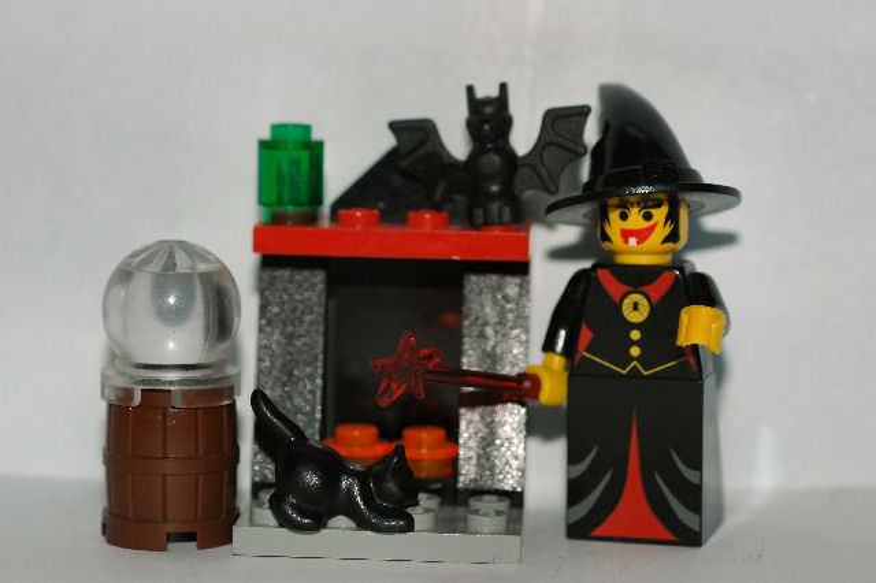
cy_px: 292
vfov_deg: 15.2
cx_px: 438
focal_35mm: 90
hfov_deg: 22.6
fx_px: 2189
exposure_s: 1/125
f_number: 6.3
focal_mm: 60
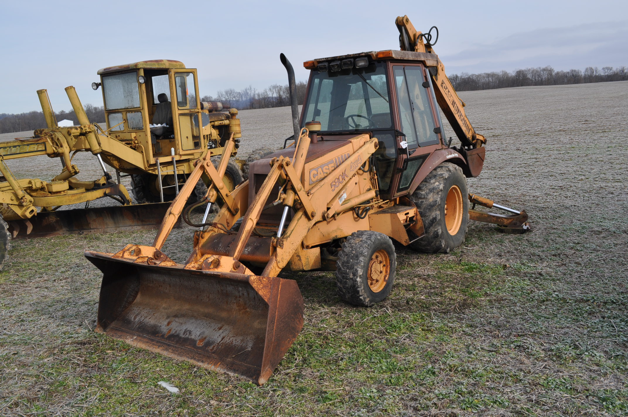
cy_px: 208
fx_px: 523
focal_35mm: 30
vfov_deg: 43.5
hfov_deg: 62.0
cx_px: 314
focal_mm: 20
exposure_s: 1/320
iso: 200
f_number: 9
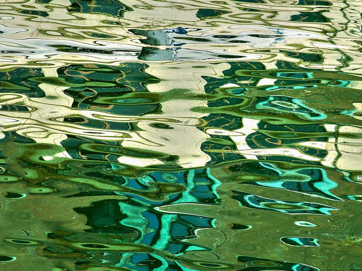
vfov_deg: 6.9
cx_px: 274
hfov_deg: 9.2
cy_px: 88
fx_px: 2238
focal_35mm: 214
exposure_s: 1/80
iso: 250
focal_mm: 120
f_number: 18
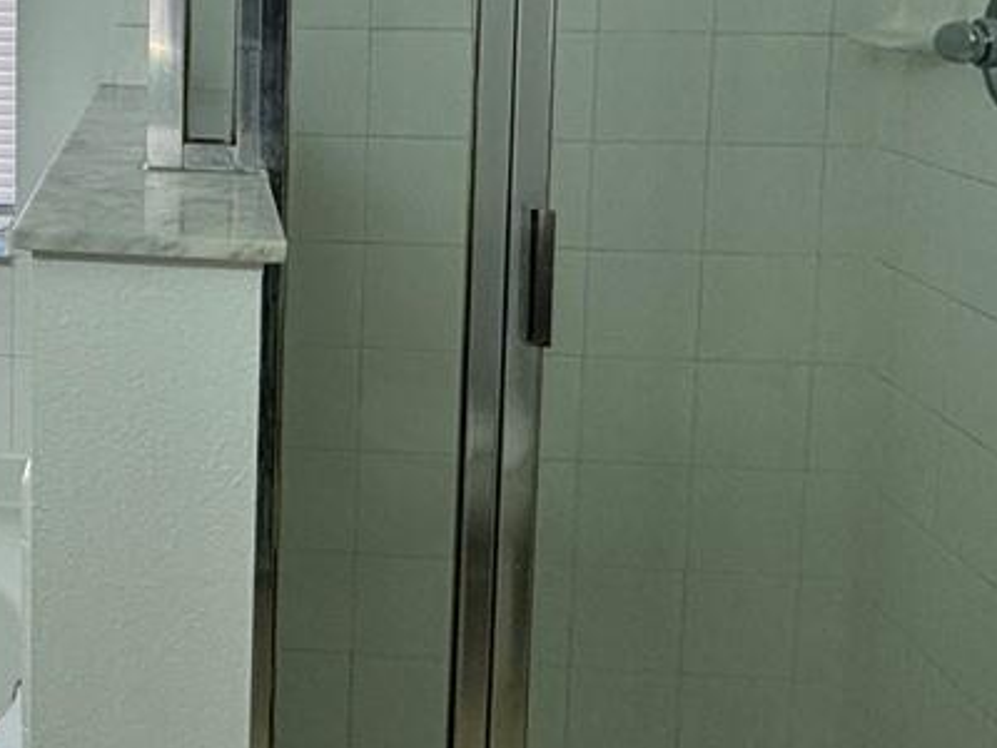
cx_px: -35
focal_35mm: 56
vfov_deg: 25.4
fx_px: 1613
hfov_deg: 31.4
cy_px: 90
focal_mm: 2.22
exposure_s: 1/141
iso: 40
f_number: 2.2
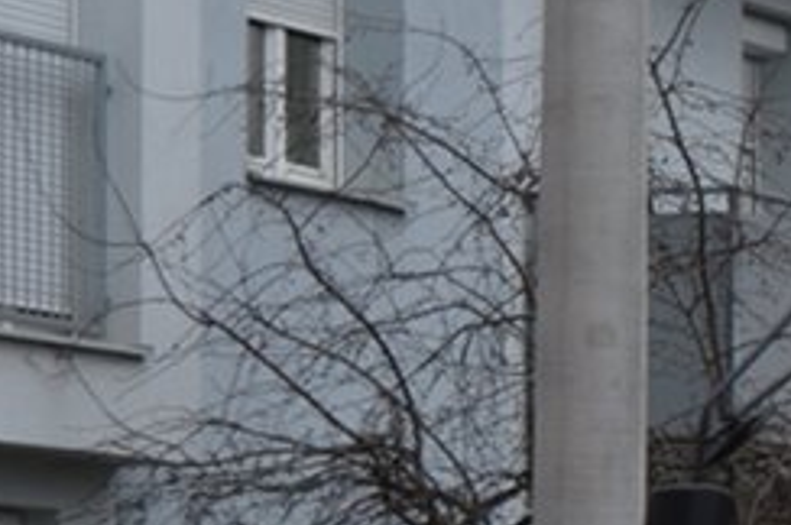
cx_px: 1819
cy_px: 391
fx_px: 7461
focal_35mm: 340
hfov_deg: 5.9
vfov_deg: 4.0
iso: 100
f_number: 7.1
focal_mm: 46
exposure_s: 1/200
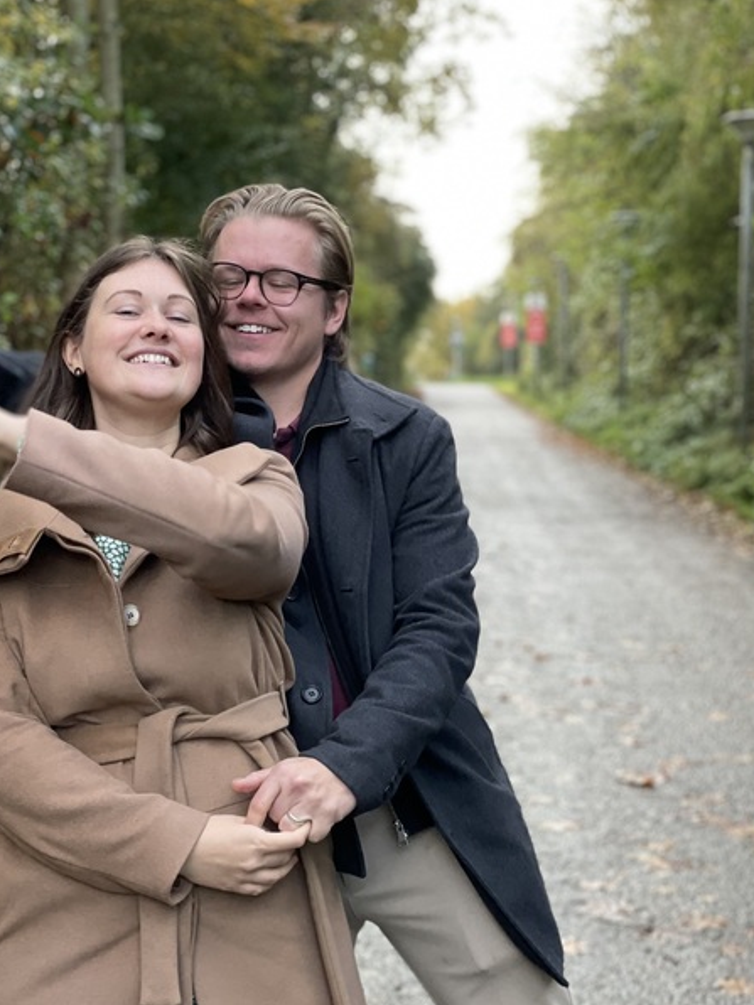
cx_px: 395
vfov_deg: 28.9
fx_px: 1946
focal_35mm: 67
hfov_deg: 21.9
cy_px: 563
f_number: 2
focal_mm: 6
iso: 64
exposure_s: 1/122
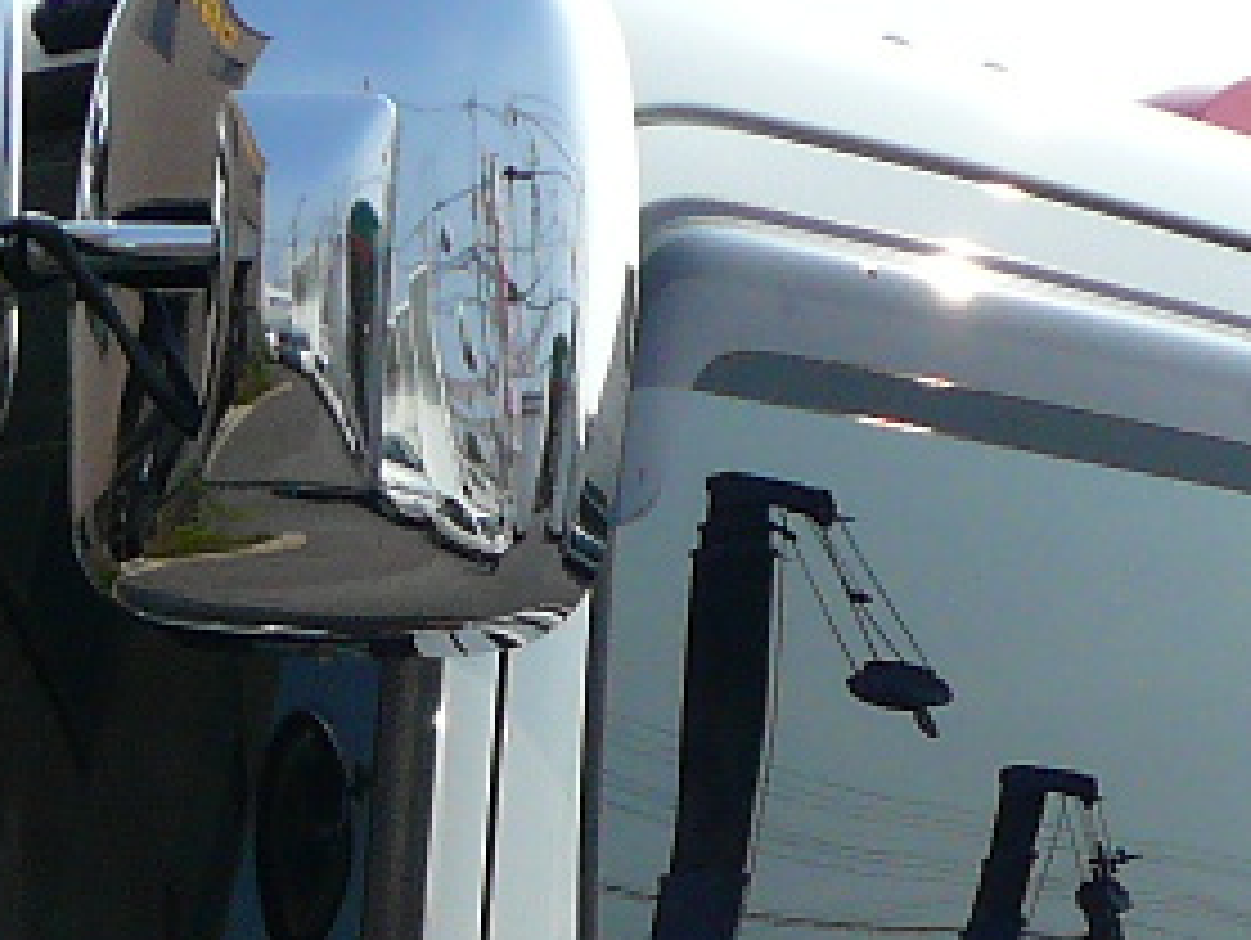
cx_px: 950
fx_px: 4992
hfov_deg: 14.2
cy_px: 1723
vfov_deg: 10.1
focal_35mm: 138
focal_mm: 4.6
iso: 100
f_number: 8
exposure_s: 1/250
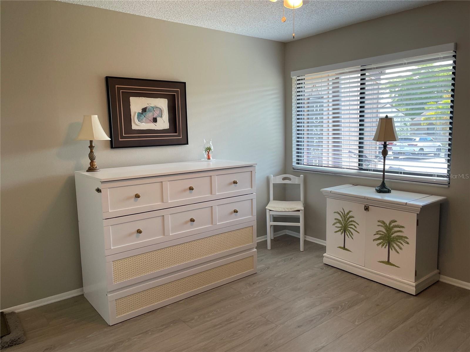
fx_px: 353
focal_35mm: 26
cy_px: 176
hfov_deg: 67.3
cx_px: 235
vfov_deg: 53.1
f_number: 1.6
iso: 80
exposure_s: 1/120
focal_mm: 4.2
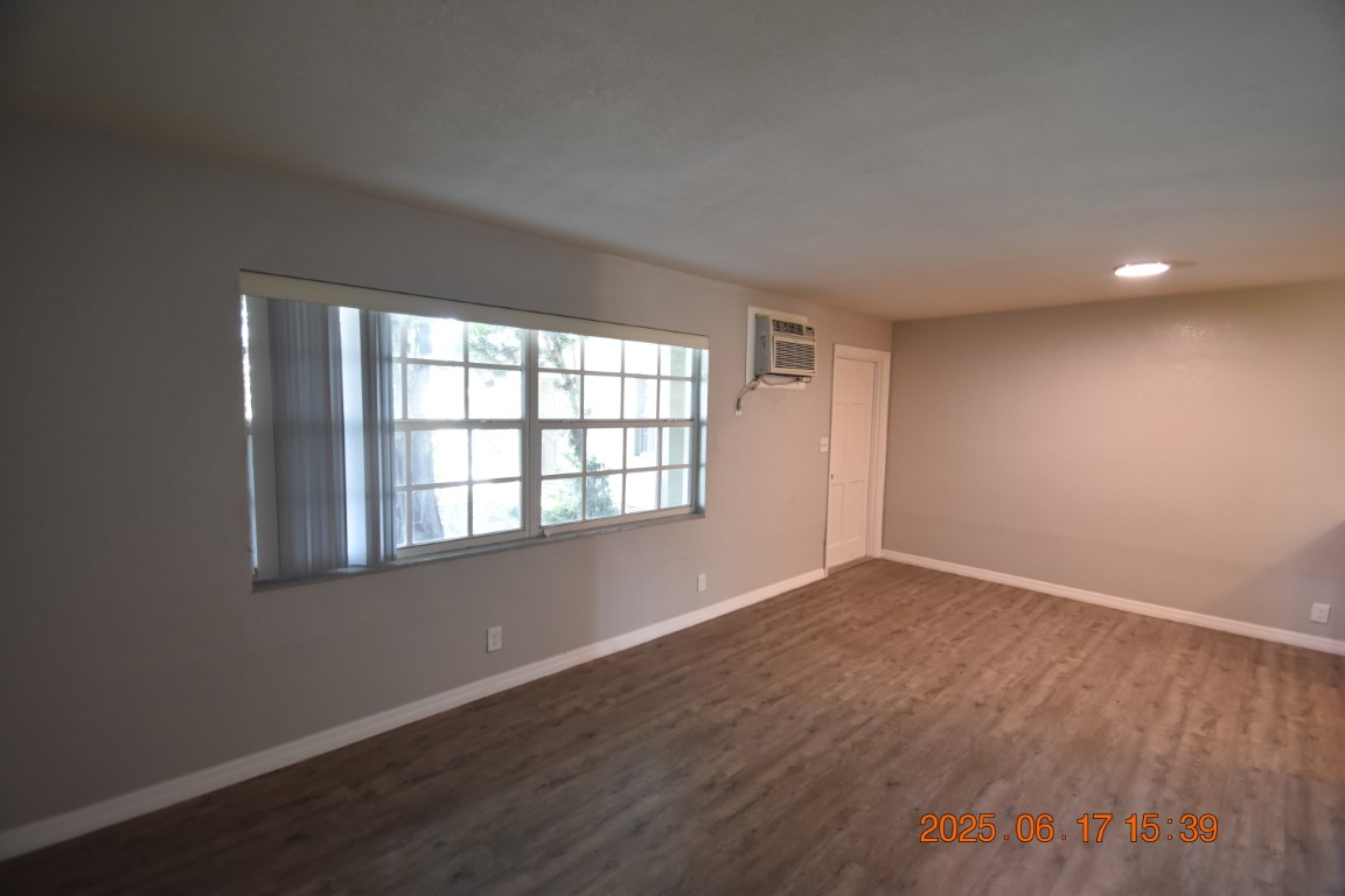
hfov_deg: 100.4
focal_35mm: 15
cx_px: 672
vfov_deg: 77.3
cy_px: 448
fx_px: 560
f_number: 3.5
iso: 800
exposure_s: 1/20
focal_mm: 10
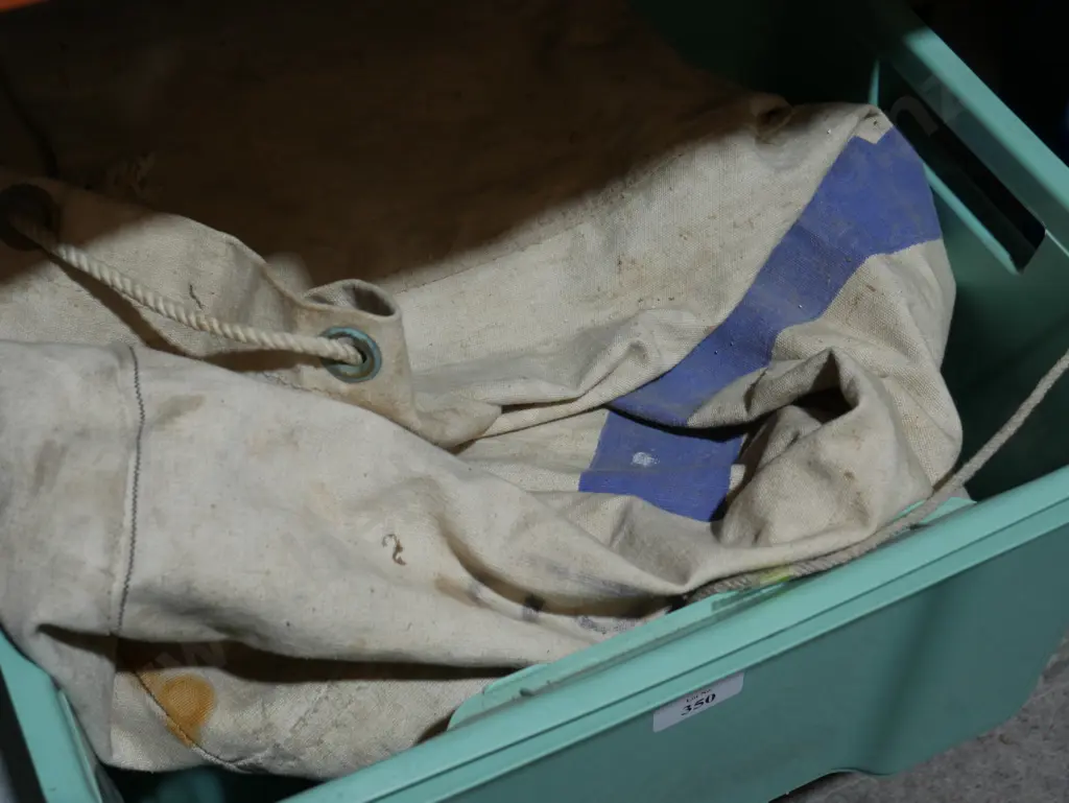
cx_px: 534
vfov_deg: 26.1
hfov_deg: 34.3
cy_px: 402
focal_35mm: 56
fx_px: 1730
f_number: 5.3
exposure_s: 1/60
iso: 320
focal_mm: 28
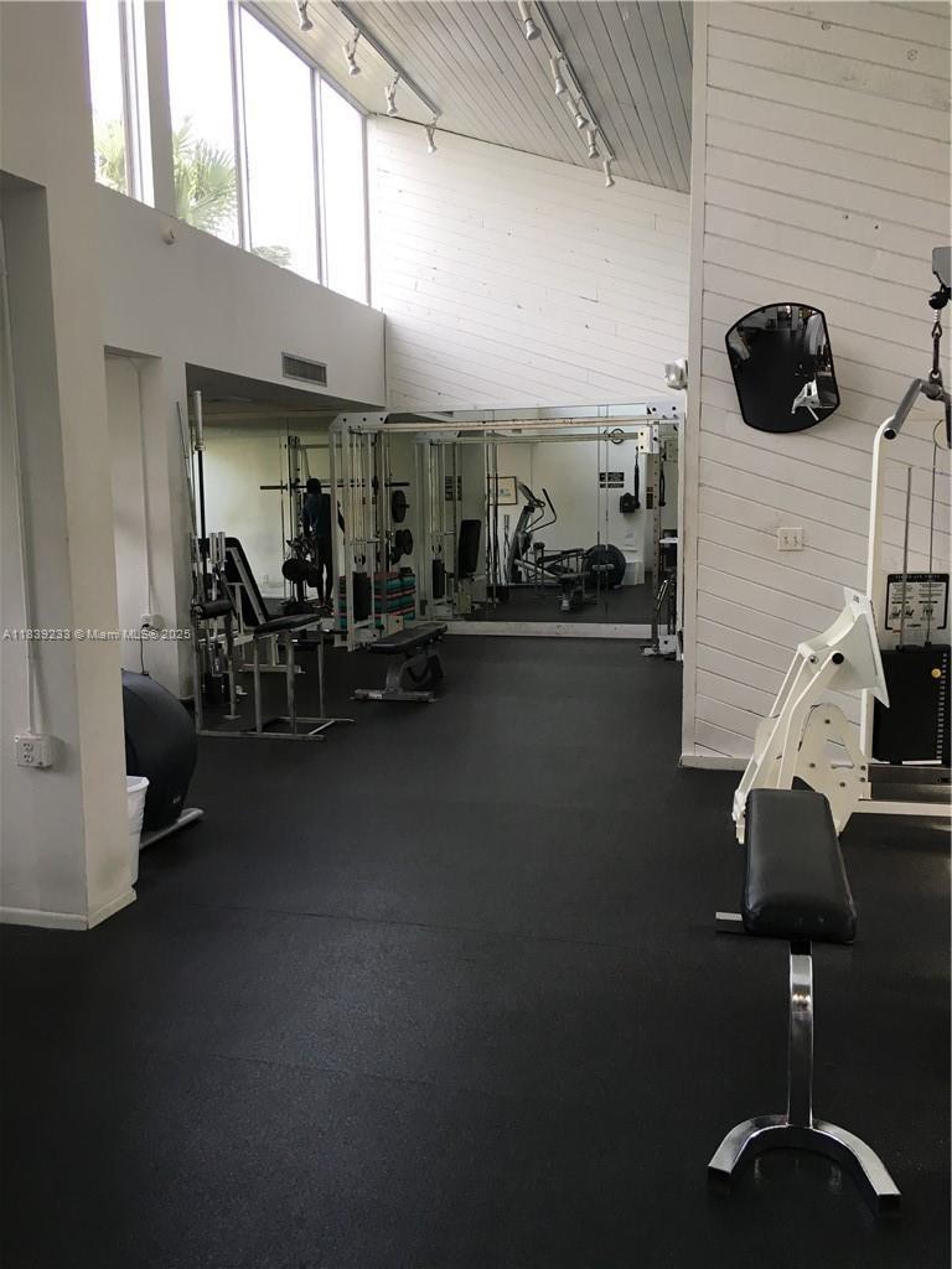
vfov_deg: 61.7
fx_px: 1063
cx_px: 476
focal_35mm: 29
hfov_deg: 48.2
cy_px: 634
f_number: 2.2
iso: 25
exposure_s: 1/30
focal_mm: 4.15
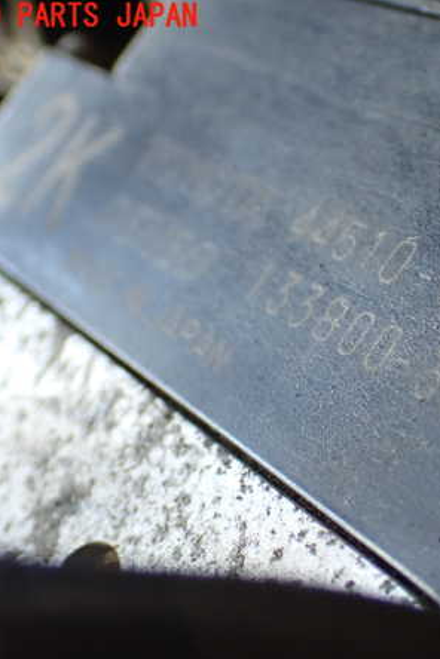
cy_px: 332
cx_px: 373
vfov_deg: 30.5
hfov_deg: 20.3
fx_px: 1210
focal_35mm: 66
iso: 800
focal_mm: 8.4
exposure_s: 1/160
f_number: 3.1
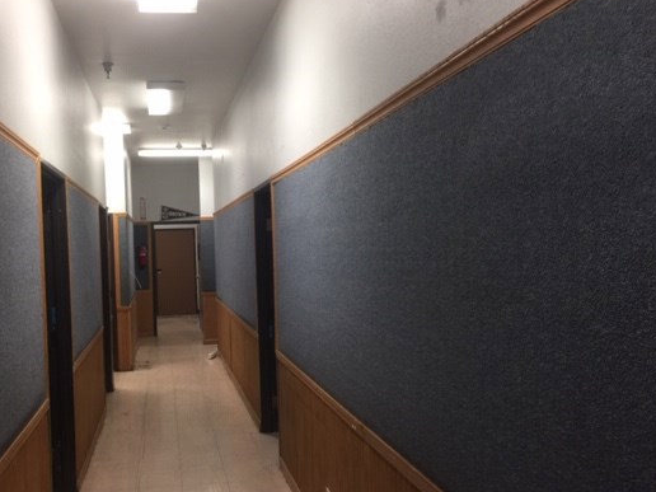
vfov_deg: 39.6
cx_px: 254
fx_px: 682
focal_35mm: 36
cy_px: 268
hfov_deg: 50.9
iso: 40
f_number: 2.2
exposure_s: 1/15
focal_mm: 4.15
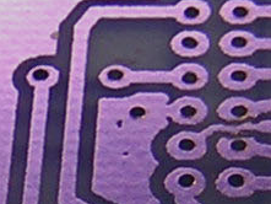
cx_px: -70
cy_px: 211
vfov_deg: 5.7
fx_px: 2044
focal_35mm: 261
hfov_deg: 7.5
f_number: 2.6
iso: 100
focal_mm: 4.7
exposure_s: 1/29.9
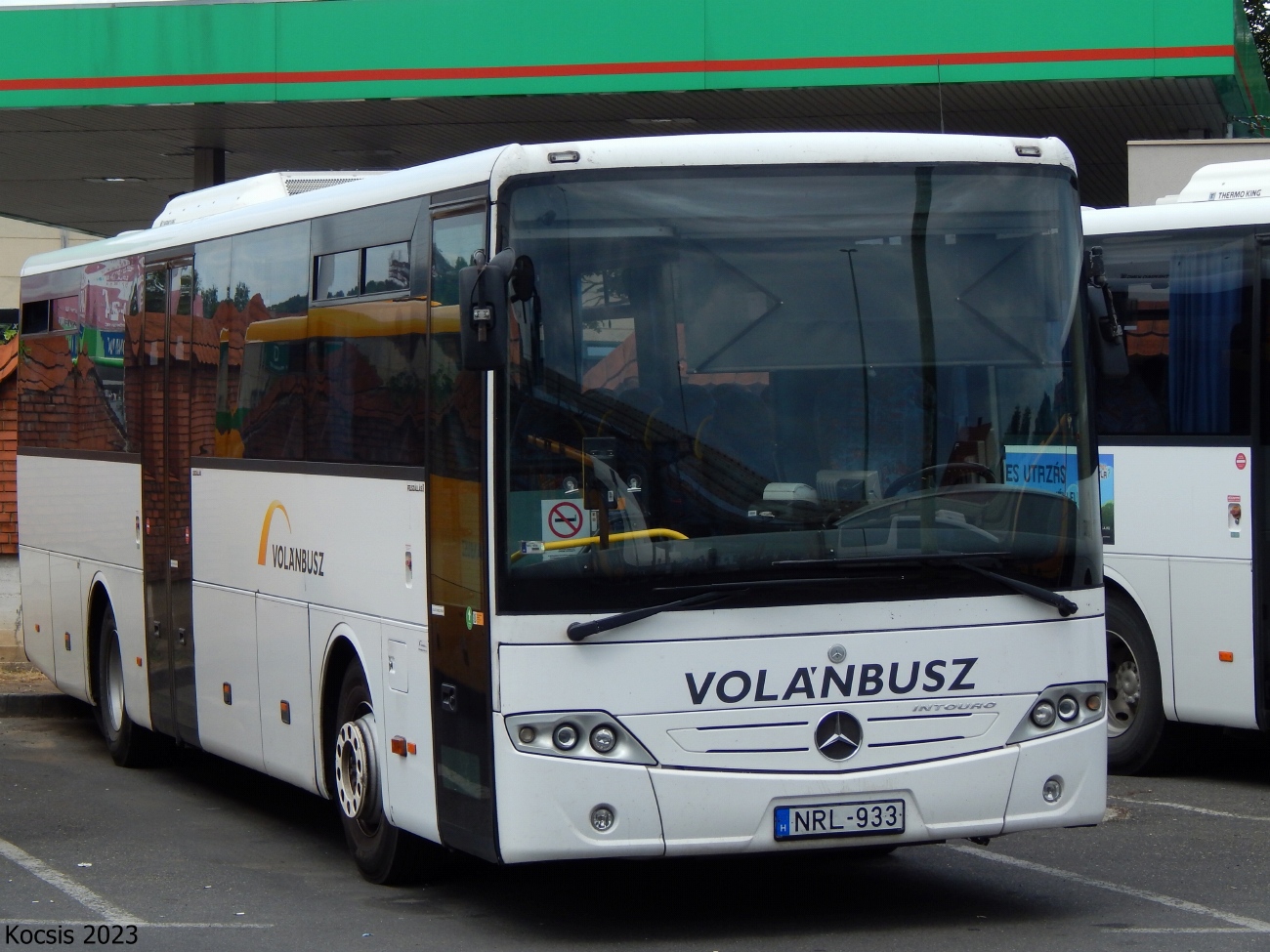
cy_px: 476
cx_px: 635
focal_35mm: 105
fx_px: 3852
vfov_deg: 14.1
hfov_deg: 18.7
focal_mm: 18.7
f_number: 4.5
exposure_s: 1/500
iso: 125
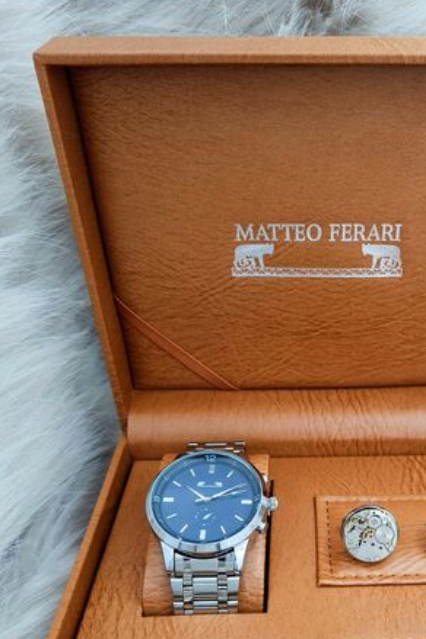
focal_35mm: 37
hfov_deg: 35.1
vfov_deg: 50.9
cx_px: 322
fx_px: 657
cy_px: 429
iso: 50
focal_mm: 5.4
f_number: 1.8
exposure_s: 1/408
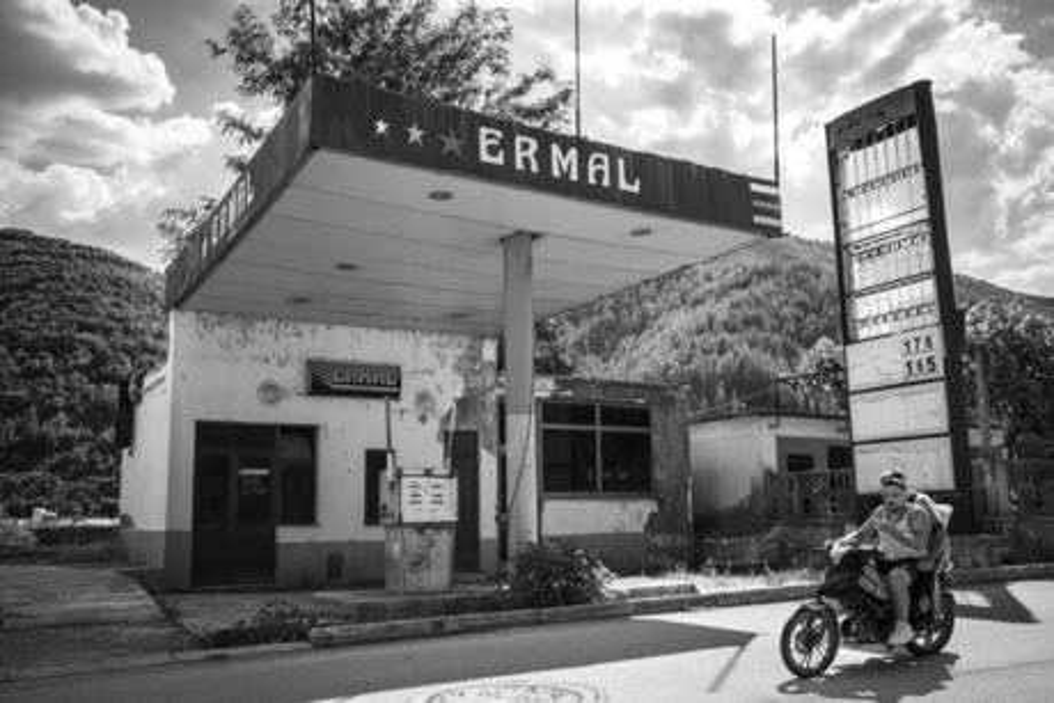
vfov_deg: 37.9
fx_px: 1025
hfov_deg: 54.4
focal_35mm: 35
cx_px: 527
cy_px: 352
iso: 100
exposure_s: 1/150
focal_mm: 23
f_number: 14
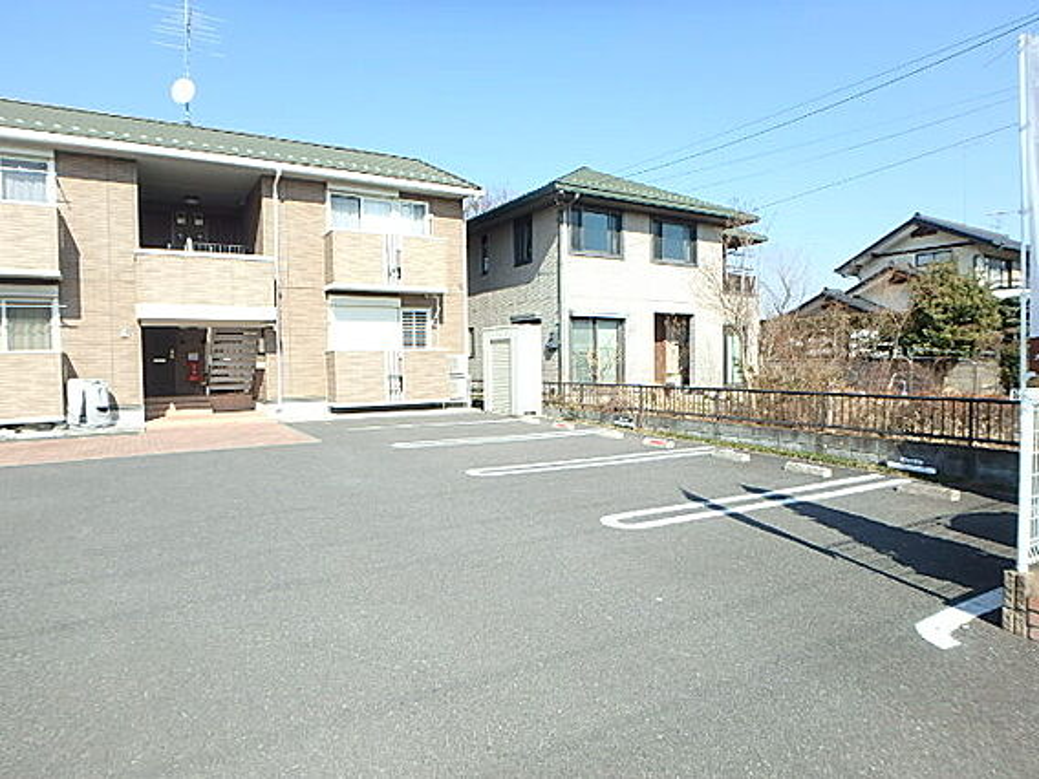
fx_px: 630
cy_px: 390
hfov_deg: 79.0
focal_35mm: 21
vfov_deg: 63.4
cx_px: 520
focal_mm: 3.7
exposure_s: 1/640
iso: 125
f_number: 3.5
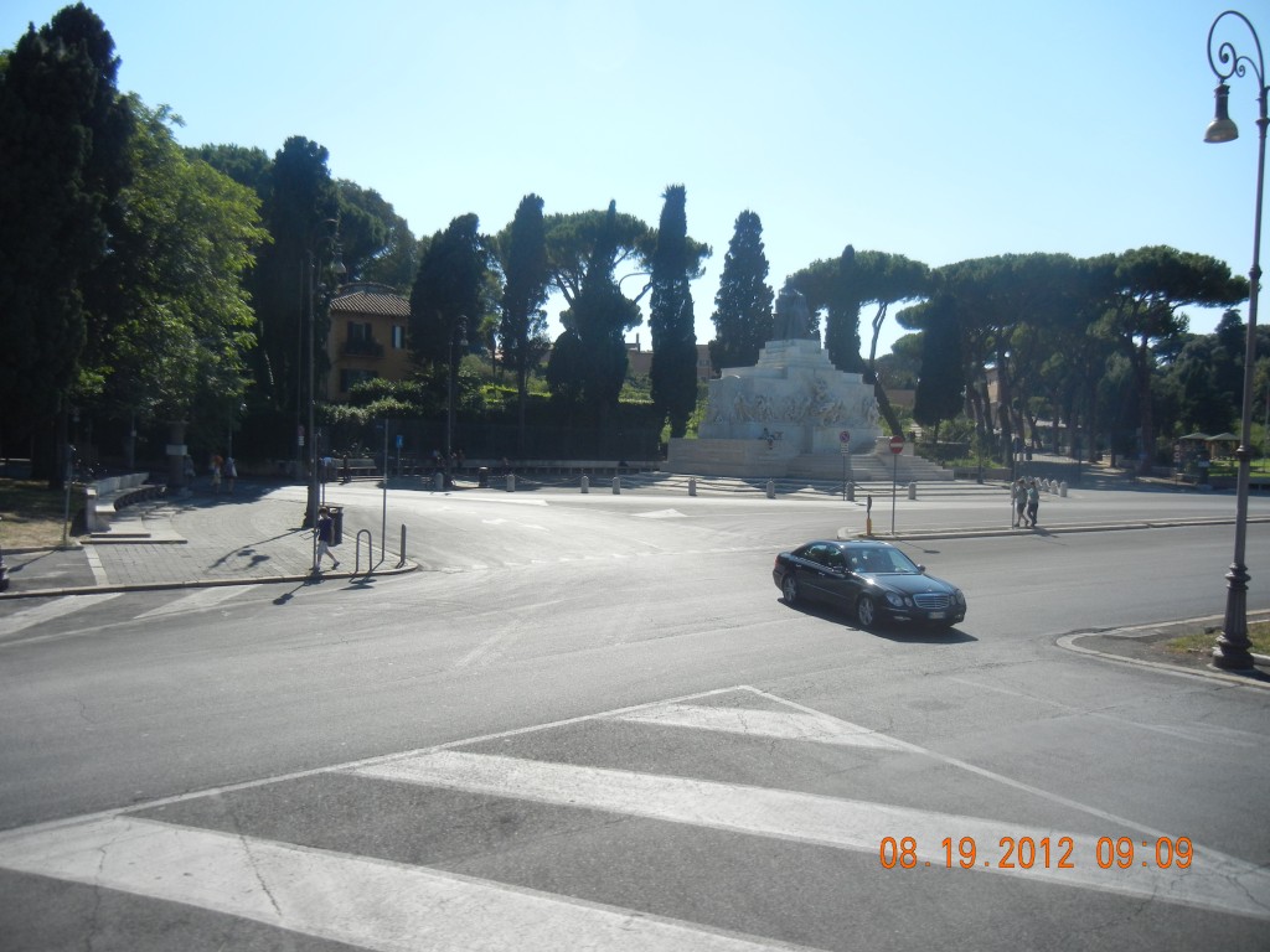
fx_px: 1101
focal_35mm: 30
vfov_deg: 46.8
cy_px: 476
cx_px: 635
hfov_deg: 60.0
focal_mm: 5.4
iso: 160
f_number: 7
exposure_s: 1/390
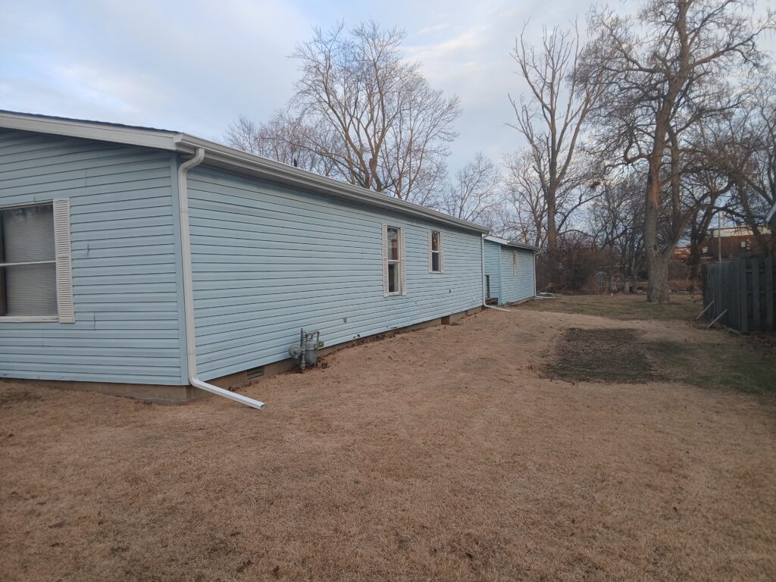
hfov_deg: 67.3
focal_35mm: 26
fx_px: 583
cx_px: 388
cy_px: 291
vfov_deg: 53.1
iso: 25
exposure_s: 1/60
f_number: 1.8
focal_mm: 3.98
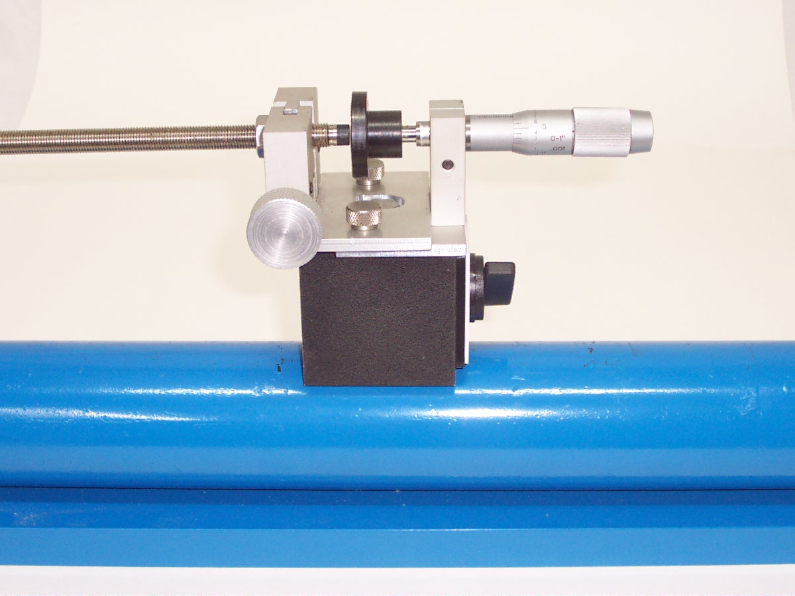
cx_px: 398
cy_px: 298
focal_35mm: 57
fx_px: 1309
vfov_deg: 25.7
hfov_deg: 33.8
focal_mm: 8.6
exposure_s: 1/20
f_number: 3.4
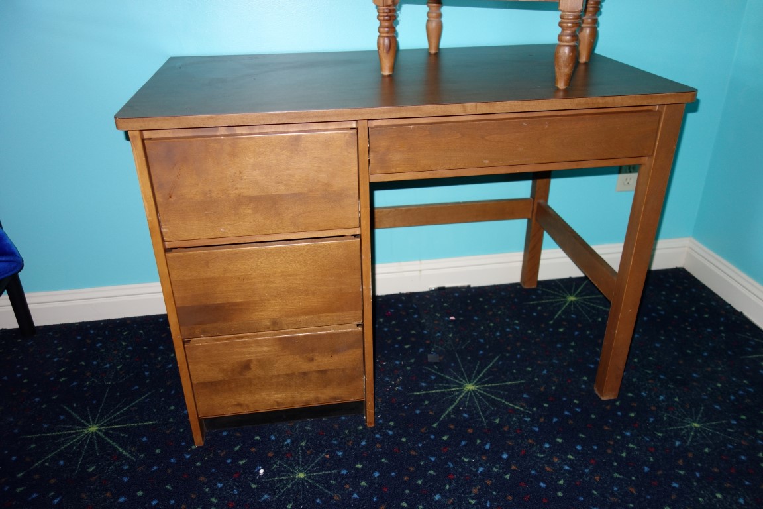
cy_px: 254
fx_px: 593
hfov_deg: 65.5
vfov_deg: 46.4
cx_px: 382
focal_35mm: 28
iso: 200
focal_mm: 10.4
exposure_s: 1/30
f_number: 1.8
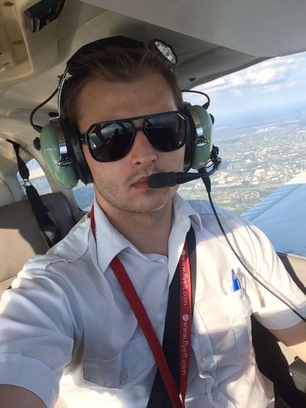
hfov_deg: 45.5
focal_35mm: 31
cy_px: 204
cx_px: 153
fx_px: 365
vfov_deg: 58.3
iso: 50
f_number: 2.4
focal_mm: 2.15
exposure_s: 1/416
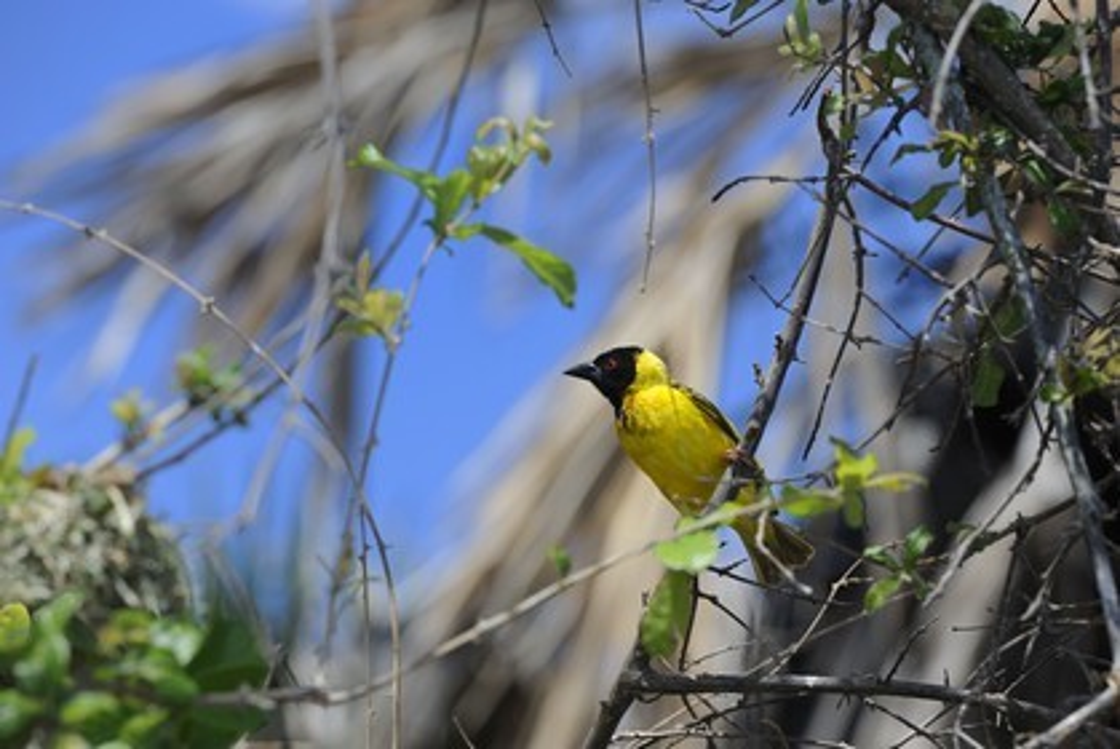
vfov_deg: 6.9
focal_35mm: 200
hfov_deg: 10.3
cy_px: 374
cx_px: 560
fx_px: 6226
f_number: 7.1
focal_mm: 200
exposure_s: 1/500
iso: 200
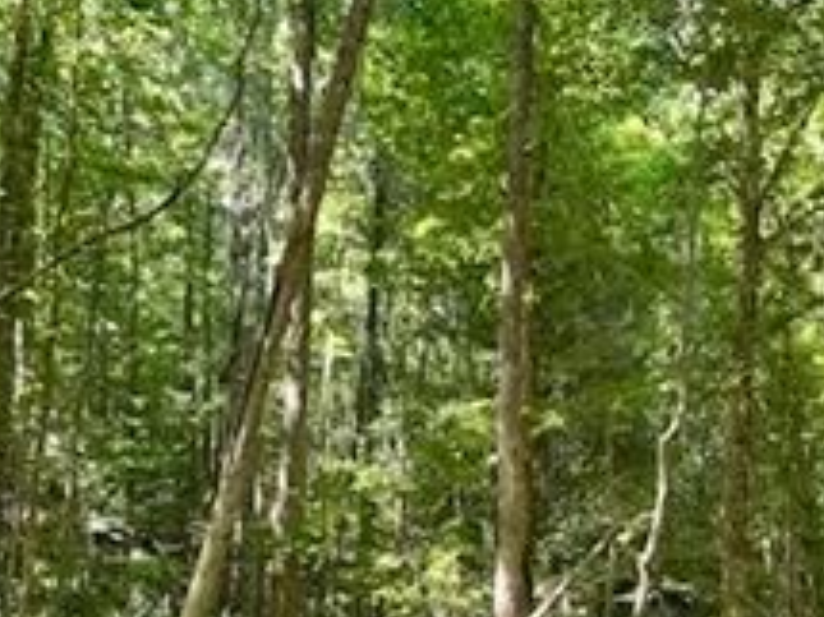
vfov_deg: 27.3
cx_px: 642
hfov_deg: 35.8
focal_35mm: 52
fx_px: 1237
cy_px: 512
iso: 80
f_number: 1.6
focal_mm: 4.2
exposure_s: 1/121
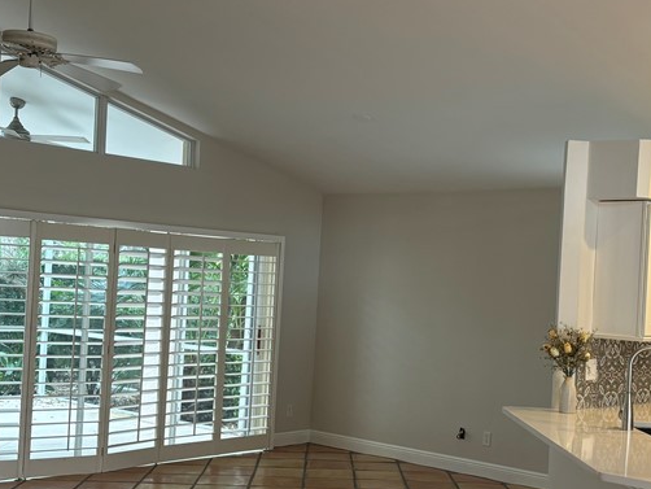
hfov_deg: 35.9
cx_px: 420
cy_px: 276
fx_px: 997
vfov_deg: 27.5
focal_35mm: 53
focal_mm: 5.96
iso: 80
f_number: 1.6
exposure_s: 1/60
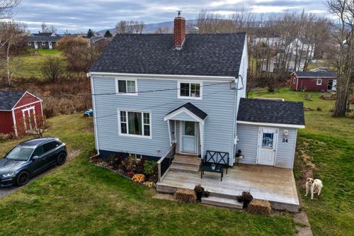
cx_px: 177
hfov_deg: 65.5
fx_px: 275
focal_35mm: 28
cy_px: 118
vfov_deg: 46.4
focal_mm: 14.45
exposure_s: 1/725
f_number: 2.8
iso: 200
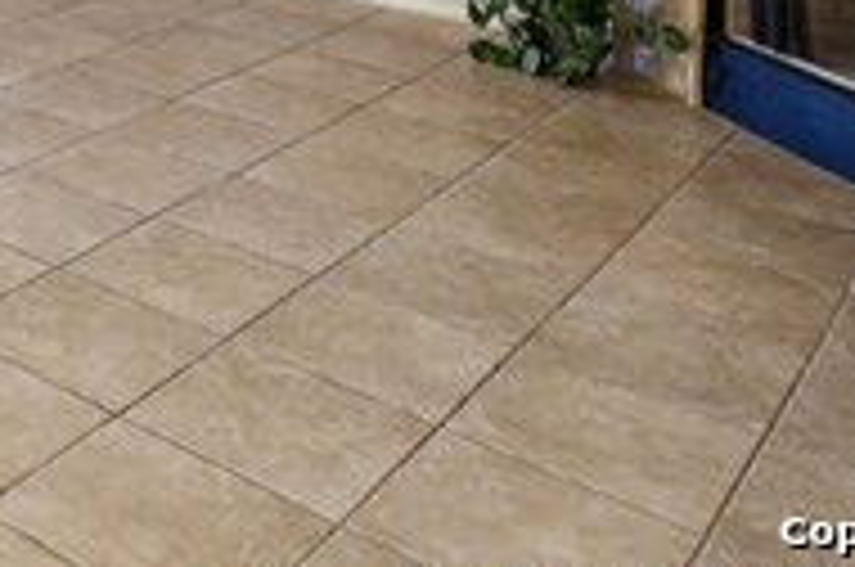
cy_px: -349
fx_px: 1280
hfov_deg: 28.8
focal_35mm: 54
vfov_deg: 20.3
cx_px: -302
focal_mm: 16
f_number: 8
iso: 2200
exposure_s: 1/15
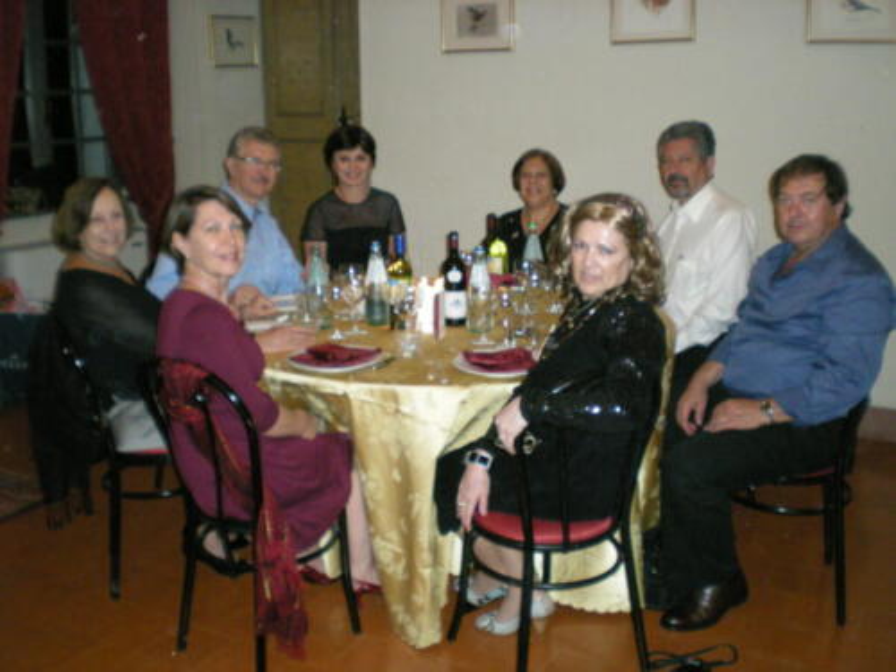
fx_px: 984
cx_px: 448
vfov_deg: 37.7
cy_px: 336
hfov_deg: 49.0
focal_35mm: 38
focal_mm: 6.3
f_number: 3.1
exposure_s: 1/60
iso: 344
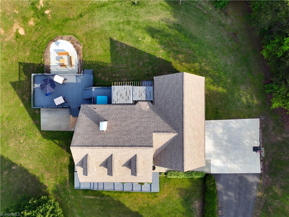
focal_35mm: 24
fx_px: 200
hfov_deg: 71.6
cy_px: 108
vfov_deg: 56.8
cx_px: 144
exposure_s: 1/80
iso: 100
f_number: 2.8
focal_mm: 12.3
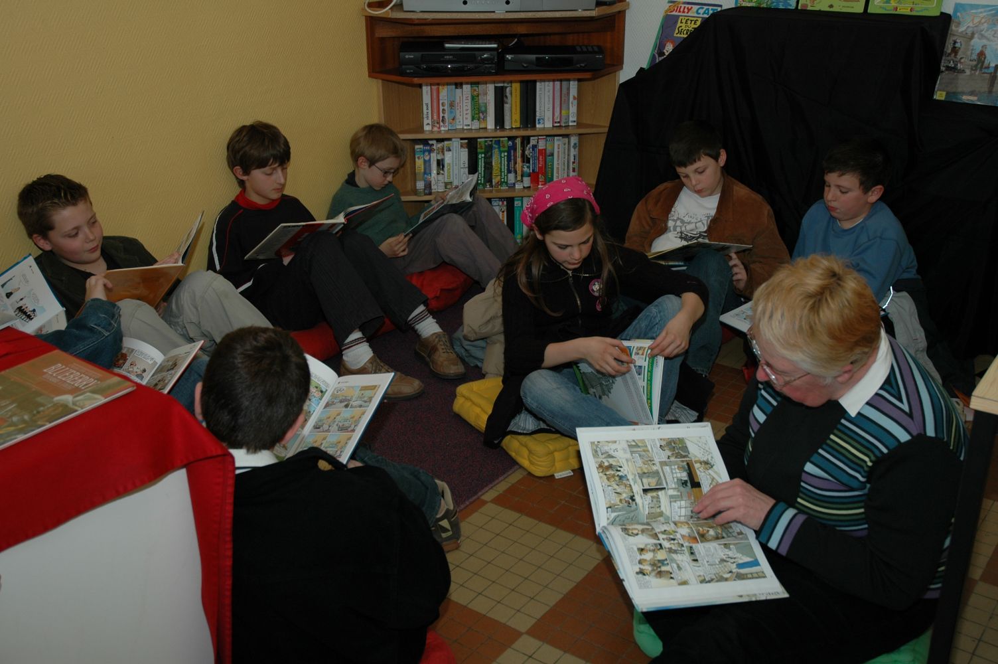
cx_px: 499
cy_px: 332
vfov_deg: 33.0
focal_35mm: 40
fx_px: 1122
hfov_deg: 48.0
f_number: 4
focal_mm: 27
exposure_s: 1/60
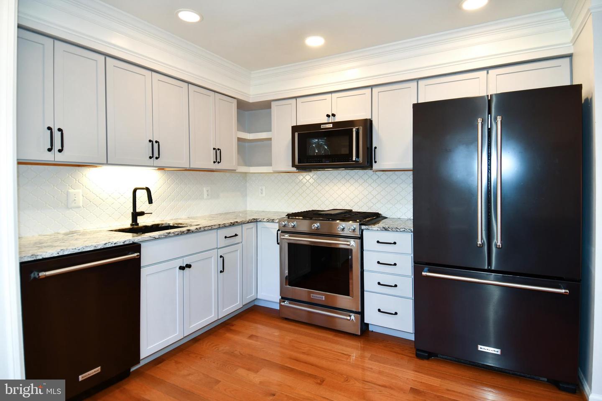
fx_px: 301
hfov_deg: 90.0
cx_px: 301
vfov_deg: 67.4
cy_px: 200
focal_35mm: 18
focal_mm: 12
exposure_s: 1/60
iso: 360
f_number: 4
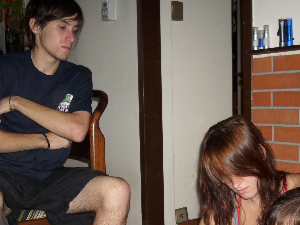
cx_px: 168
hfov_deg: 39.6
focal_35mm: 48
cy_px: 154
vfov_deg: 30.0
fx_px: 416
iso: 100
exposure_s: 1/60
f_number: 2.8
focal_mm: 6.2
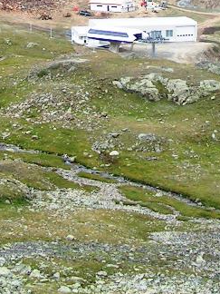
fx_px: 1017
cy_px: -53
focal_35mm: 120
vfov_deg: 15.8
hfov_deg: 12.3
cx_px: 158
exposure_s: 1/100
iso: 50
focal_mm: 5.8
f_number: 4.5
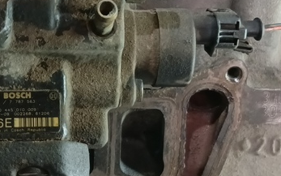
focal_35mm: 72
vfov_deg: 18.1
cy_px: 74
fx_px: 551
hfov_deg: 28.3
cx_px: 80
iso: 638
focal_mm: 4.11
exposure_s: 1/25
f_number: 1.6
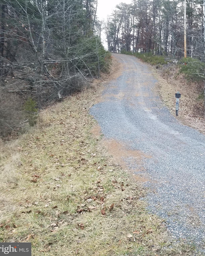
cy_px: 128
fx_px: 258
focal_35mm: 34
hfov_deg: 41.7
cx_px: 161
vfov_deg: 52.8
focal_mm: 4.2
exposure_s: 1/30
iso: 160
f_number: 1.7
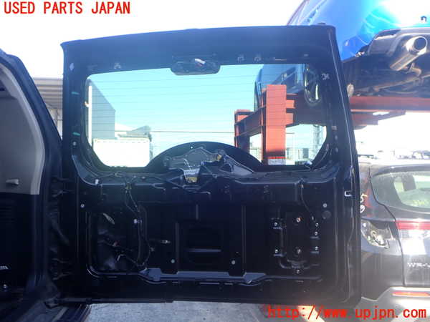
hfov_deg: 60.0
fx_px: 373
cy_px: 161
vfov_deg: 46.8
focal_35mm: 30
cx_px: 215
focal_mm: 5.4
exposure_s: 1/125
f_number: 3.2
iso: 100
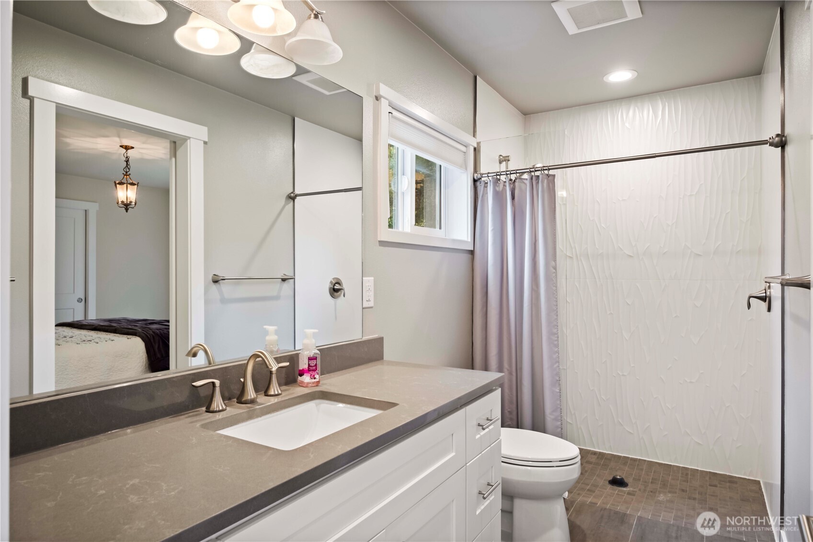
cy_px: 271
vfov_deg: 57.2
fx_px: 497
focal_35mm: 22
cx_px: 406
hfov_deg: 78.6
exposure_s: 1
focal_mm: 14.5
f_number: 8
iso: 400
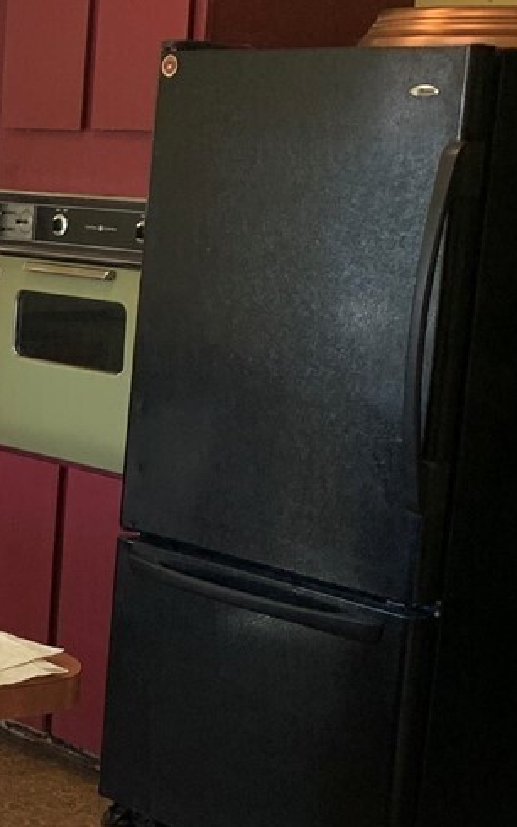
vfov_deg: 23.0
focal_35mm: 90
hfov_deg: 12.7
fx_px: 2030
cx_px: -519
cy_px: 491
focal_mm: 4.25
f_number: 1.8
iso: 50
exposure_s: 1/121
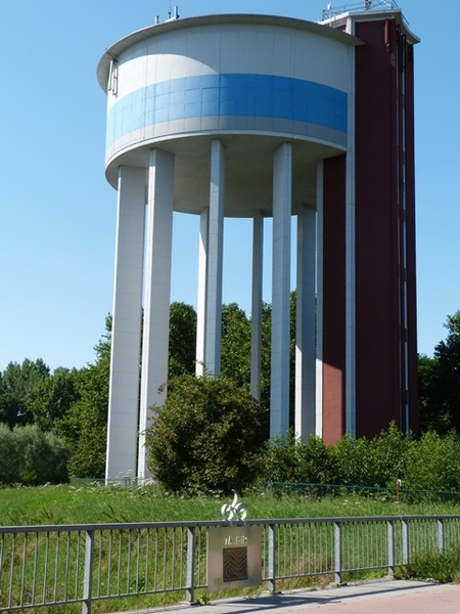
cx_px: 230
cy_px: 307
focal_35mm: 51
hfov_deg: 28.6
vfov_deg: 37.5
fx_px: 904
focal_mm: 9.2
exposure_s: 1/250
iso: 80
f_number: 5.6
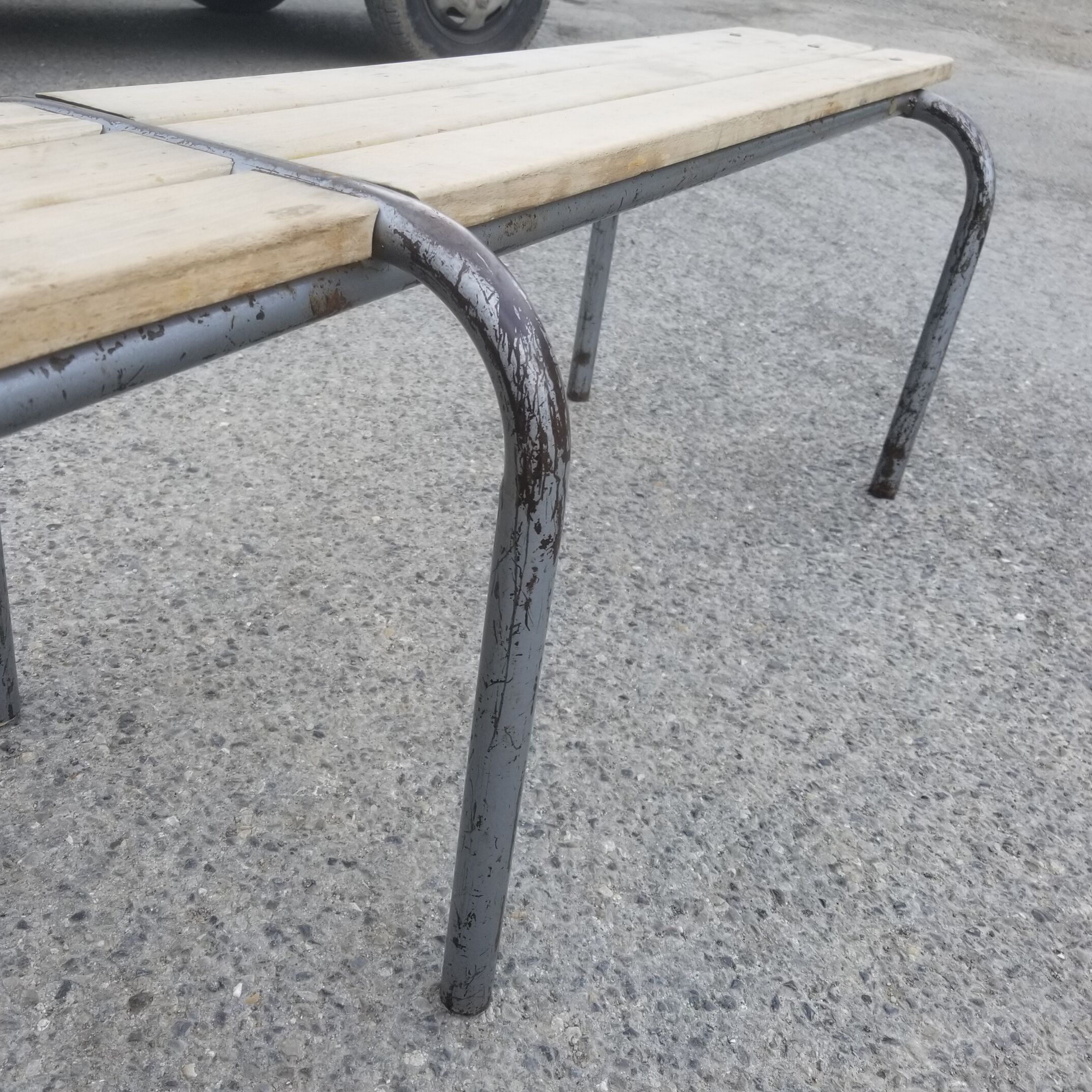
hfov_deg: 52.4
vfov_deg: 52.5
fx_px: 1106
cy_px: 544
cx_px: 481
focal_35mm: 31
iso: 50
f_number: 1.7
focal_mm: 4.25
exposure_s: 1/904
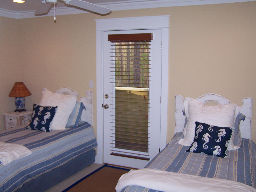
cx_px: 128
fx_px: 281
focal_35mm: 38
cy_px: 96
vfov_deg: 37.7
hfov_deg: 49.0
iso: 100
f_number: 2.8
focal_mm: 6.3
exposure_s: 1/60
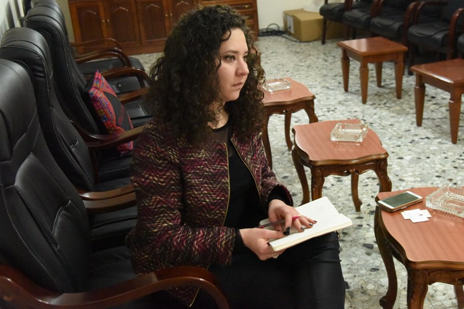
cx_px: 269
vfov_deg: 28.0
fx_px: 619
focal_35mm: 48
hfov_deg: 41.0
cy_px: 116
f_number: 5.6
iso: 12800
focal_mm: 38
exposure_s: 1/125
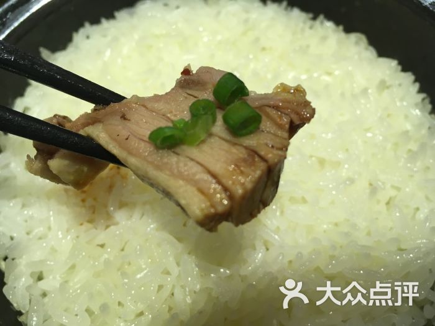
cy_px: 163
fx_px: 364
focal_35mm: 29
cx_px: 218
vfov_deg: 48.2
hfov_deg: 61.7
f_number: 2.2
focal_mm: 4.15
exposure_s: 1/33
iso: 50
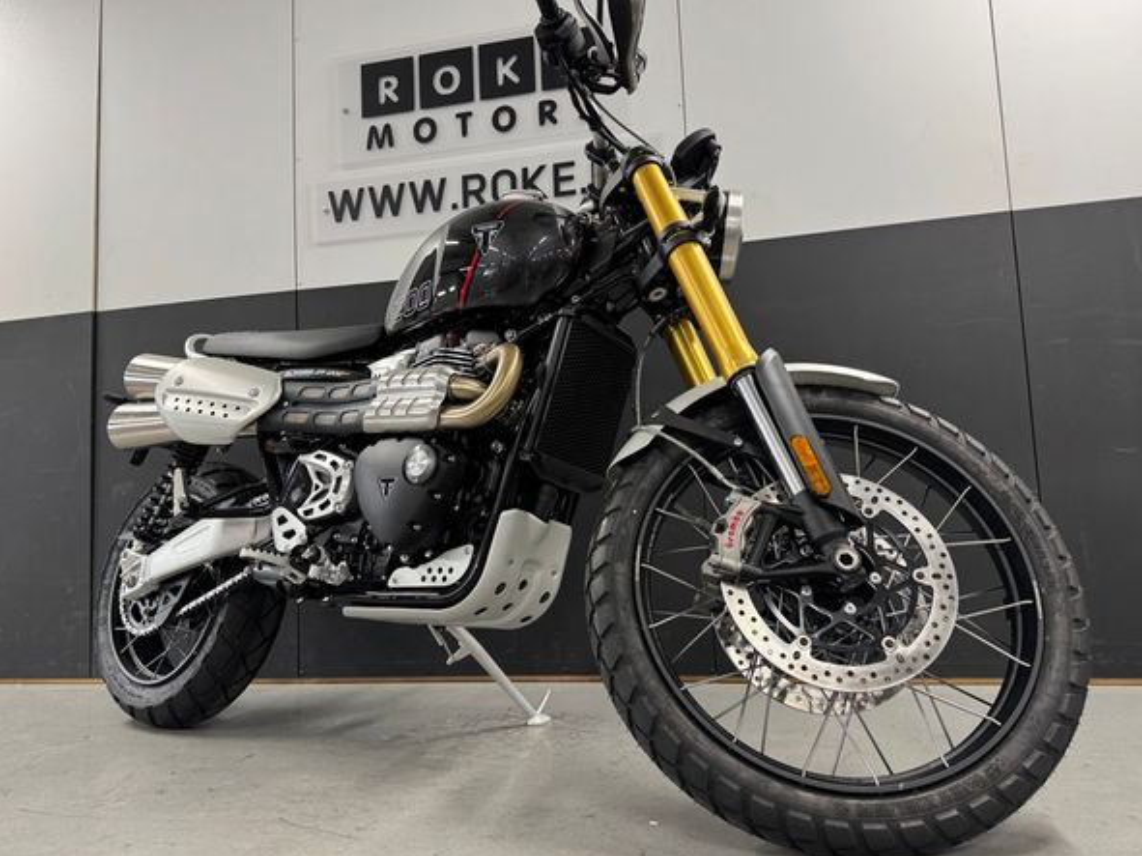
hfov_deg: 67.3
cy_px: 431
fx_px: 858
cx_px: 555
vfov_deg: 53.0
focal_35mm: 26
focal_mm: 6.76
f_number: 1.78
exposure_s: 1/100
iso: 200
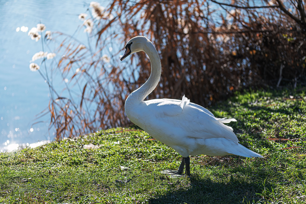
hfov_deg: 19.5
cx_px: 153
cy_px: 102
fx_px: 892
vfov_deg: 13.0
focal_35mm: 105
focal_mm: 105
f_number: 3
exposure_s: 1/1600
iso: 125
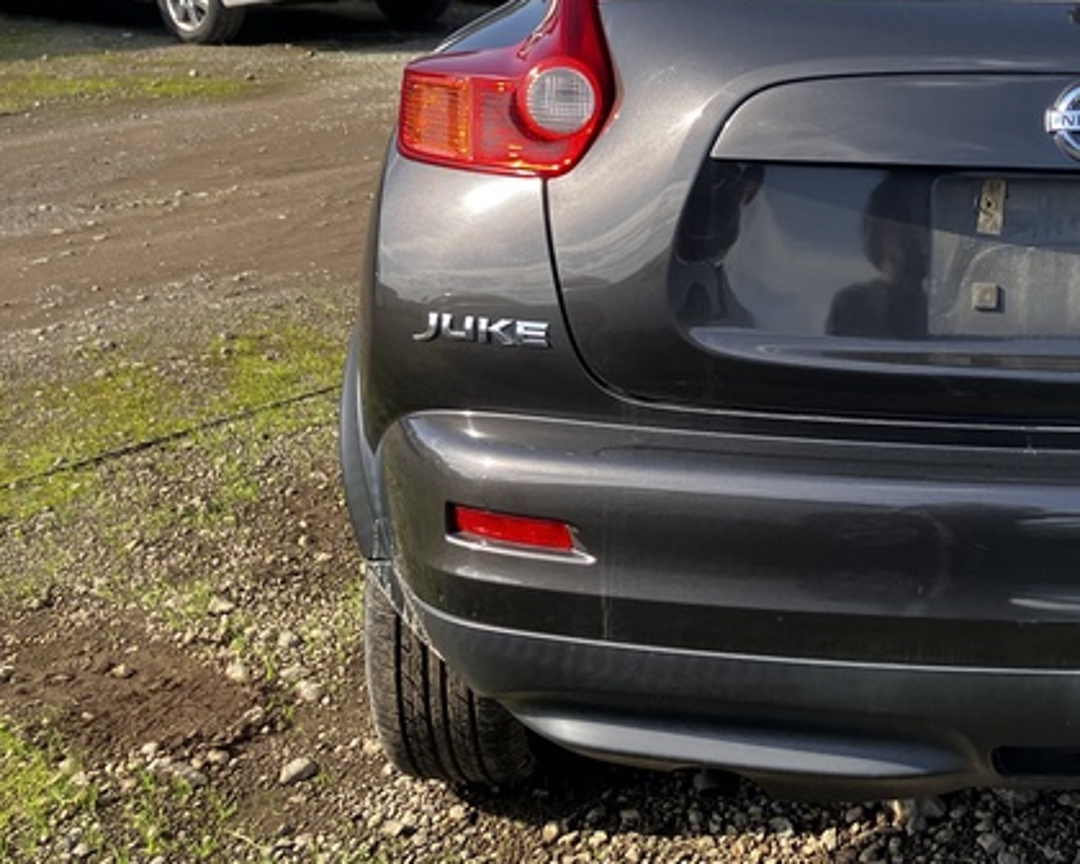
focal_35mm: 52
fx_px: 1662
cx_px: 967
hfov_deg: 34.1
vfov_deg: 28.5
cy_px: 180
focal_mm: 3.99
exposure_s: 1/714
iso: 32
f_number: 1.8
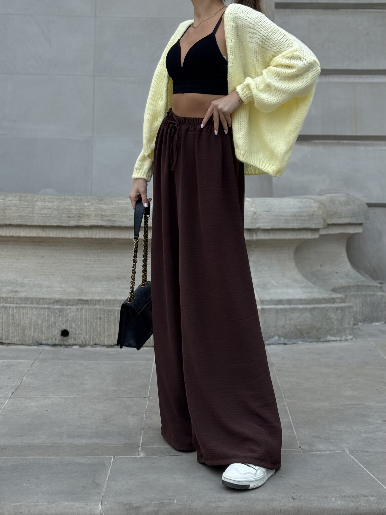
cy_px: 258
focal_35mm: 48
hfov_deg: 30.3
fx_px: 714
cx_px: 193
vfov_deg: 39.7
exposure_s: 1/145
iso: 50
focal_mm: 6.76
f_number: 1.78
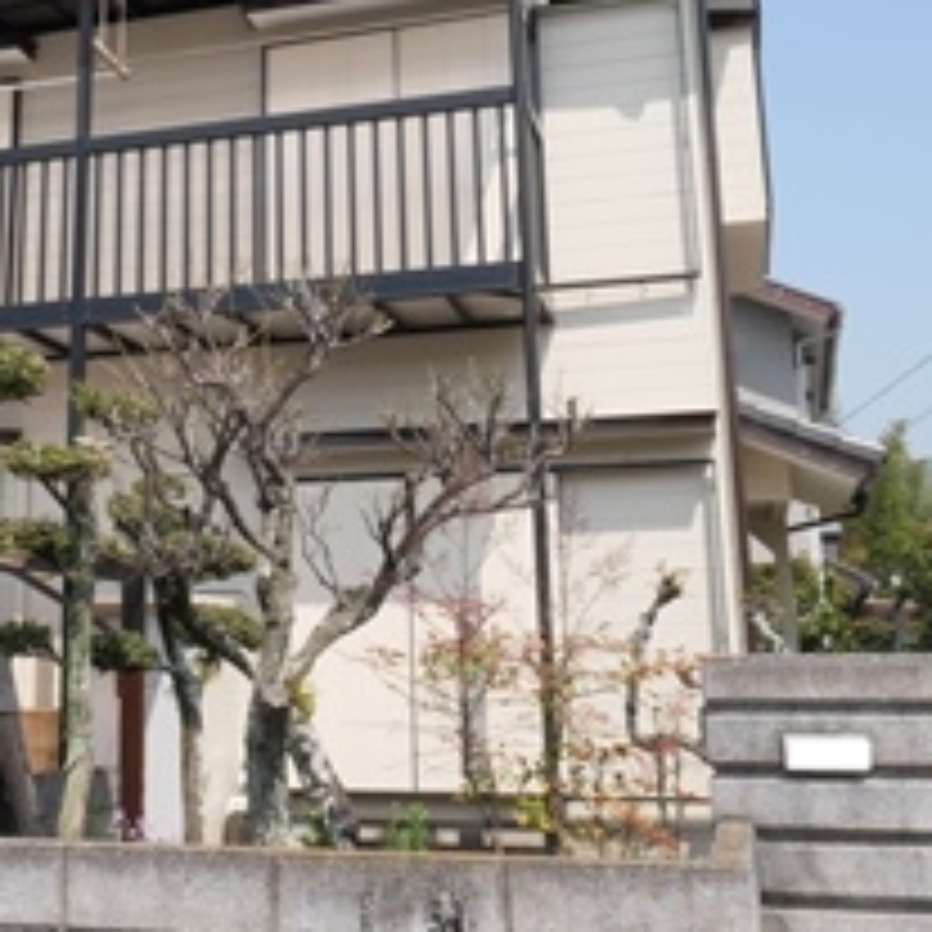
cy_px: 324
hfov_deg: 34.7
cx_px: 250
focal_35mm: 48
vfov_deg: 35.1
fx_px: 1462
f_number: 20
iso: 200
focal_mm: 15
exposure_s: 1/50
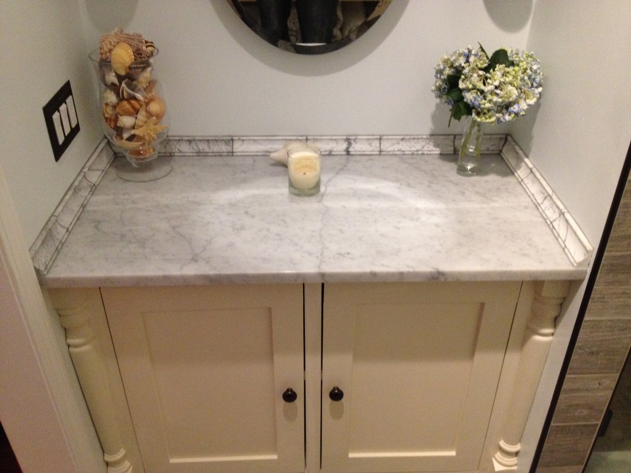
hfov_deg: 52.6
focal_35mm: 35
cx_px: 316
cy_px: 236
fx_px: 638
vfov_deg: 40.7
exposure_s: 1/20
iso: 400
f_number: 2.4
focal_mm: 4.28
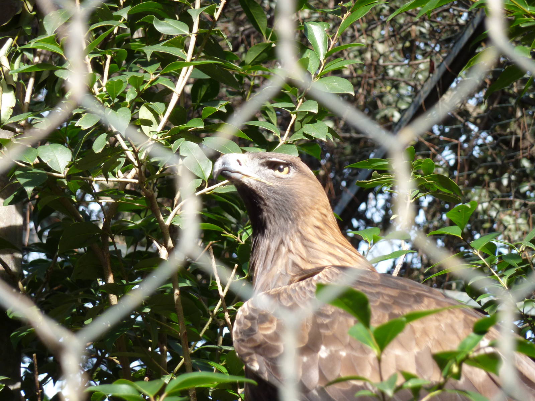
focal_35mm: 300
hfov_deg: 6.6
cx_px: 268
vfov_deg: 5.0
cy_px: 200
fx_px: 4637
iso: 125
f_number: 4.9
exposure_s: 1/125
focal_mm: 49.2
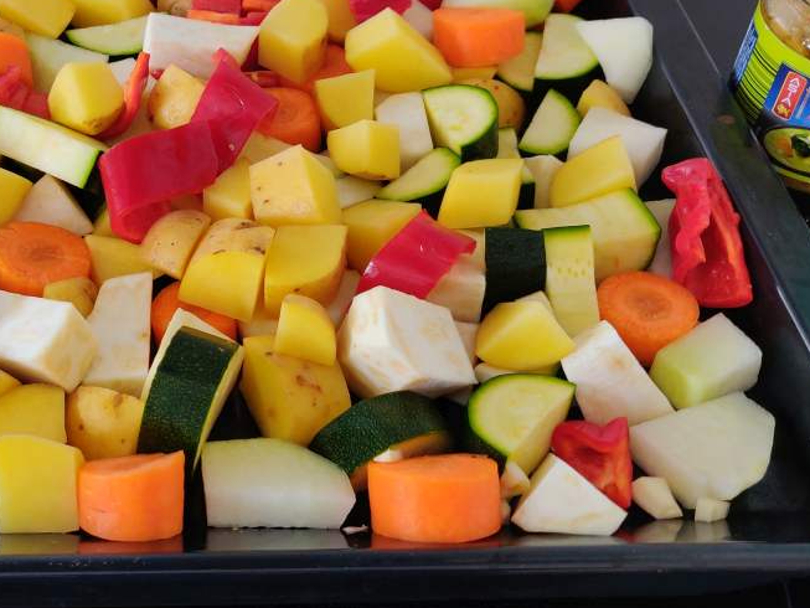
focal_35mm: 51
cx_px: 184
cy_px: 213
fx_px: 1194
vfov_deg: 28.4
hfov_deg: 36.4
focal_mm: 4.25
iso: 320
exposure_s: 1/33
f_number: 1.7
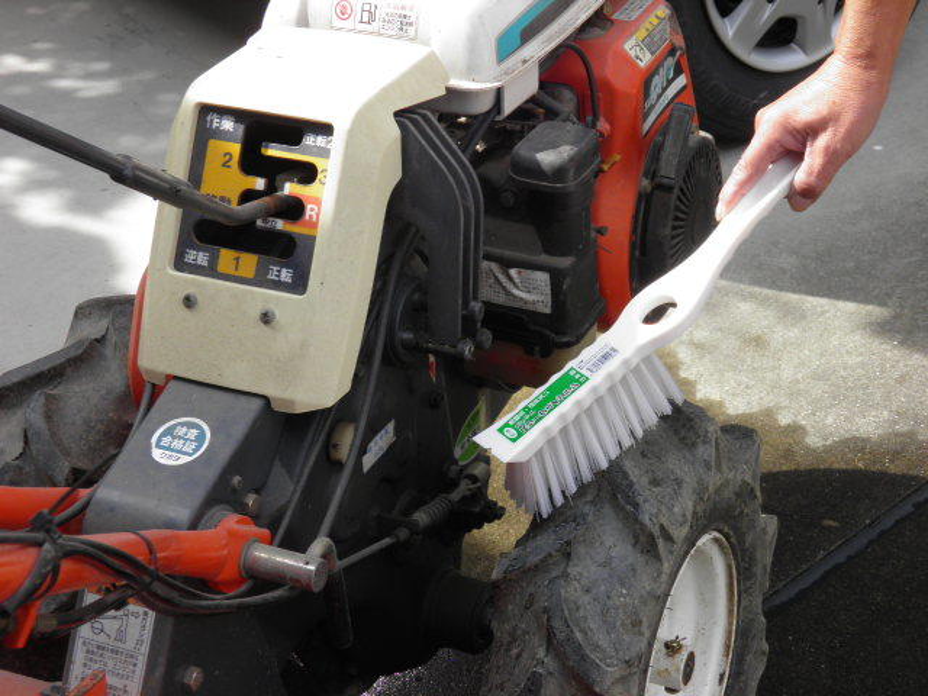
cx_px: 464
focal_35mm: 73
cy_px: 348
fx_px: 1957
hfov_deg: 26.7
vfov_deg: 20.2
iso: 50
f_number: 5.5
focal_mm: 13.2
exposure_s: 1/80
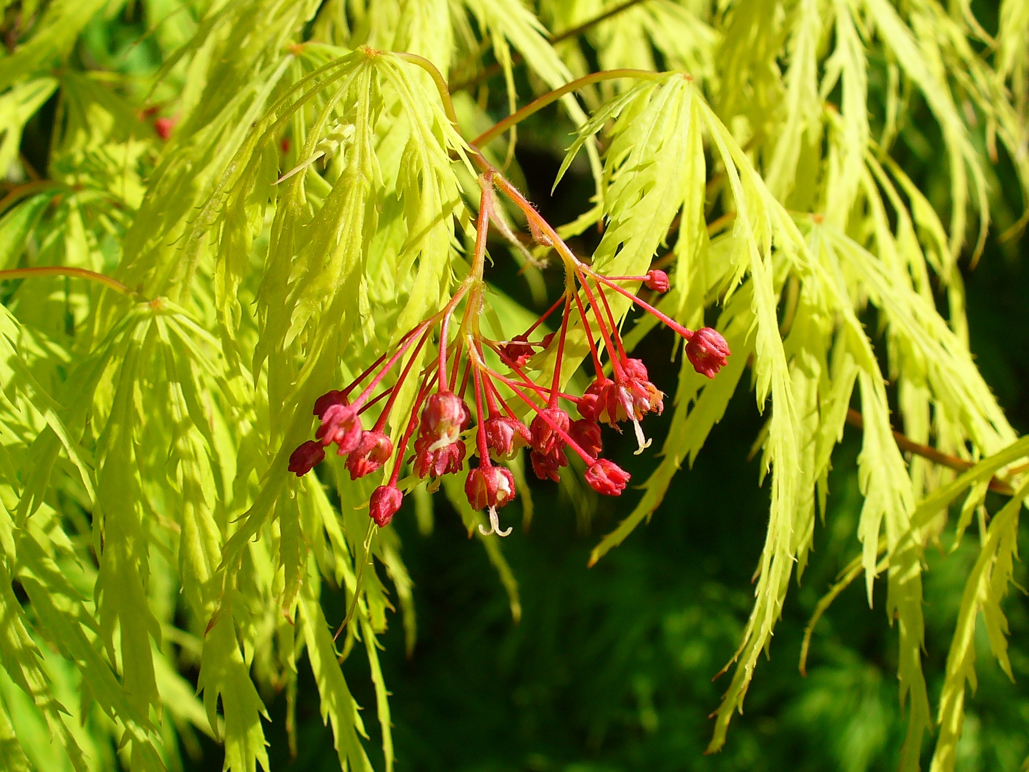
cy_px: 386
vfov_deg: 38.7
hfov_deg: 50.1
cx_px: 514
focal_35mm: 37
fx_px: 1100
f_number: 5.6
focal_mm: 6.1
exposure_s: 1/200
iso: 64
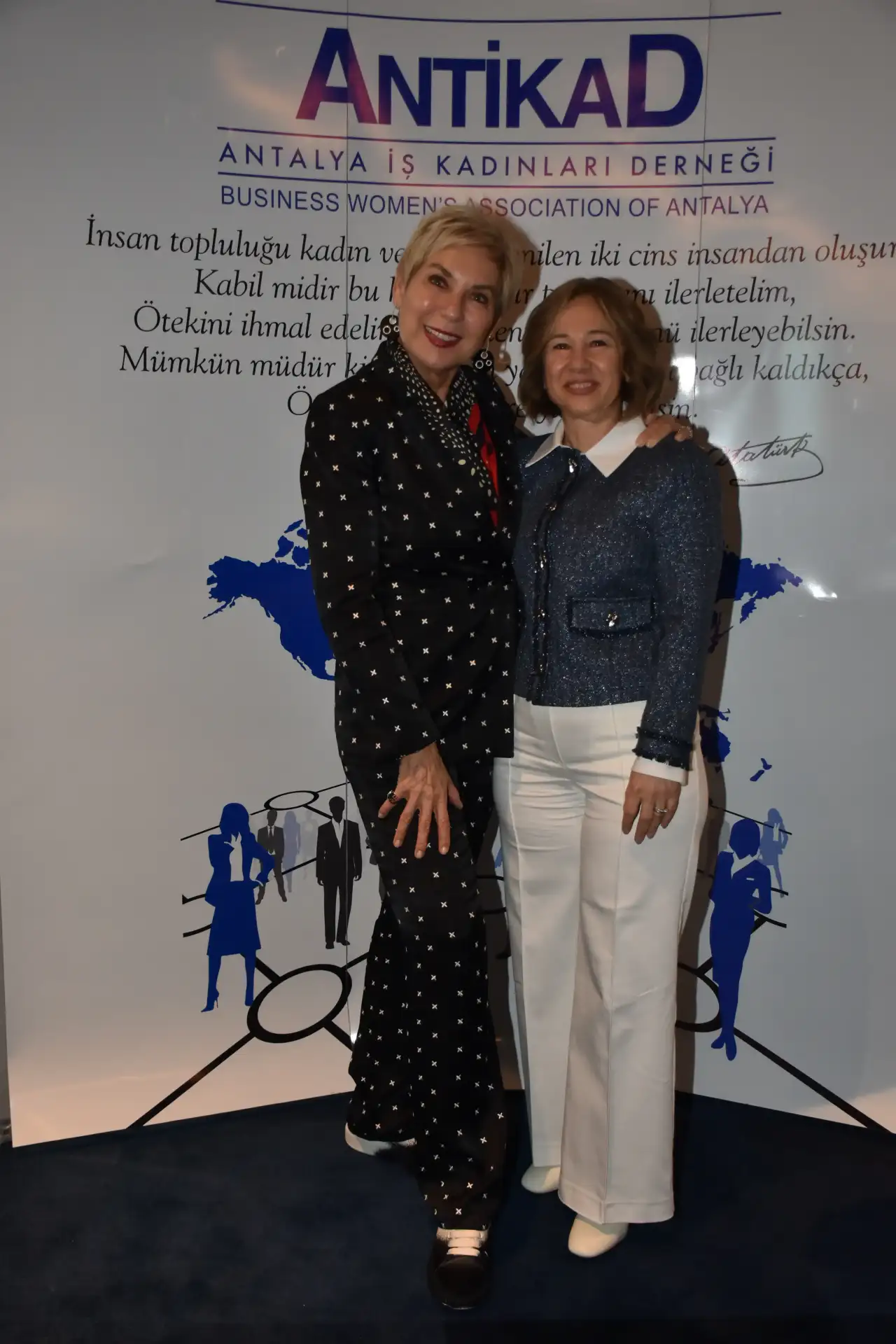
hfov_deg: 38.4
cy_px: 672
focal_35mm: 34
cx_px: 448
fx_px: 1288
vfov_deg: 55.1
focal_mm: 23
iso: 720
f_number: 4
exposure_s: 1/60
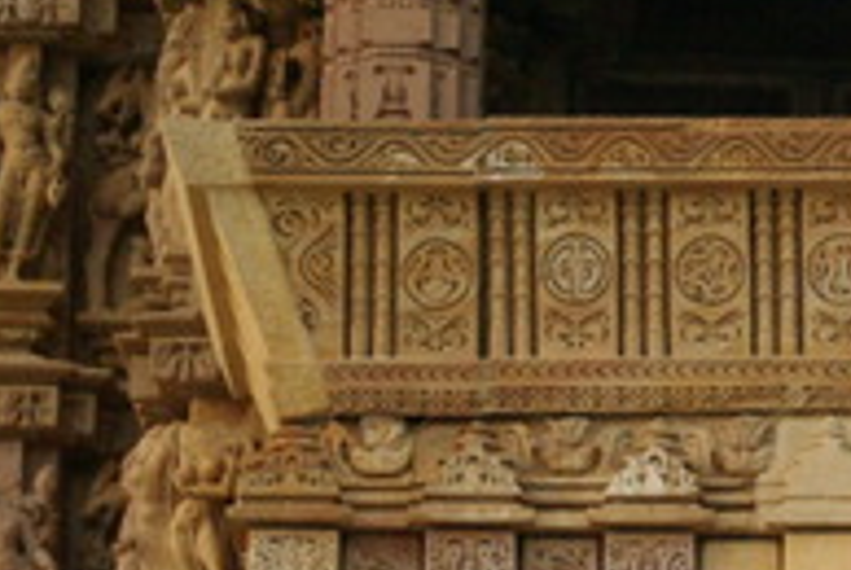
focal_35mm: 272
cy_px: 314
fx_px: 6431
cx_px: 899
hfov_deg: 7.5
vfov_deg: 5.1
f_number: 5.6
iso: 800
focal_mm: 55
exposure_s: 1/20
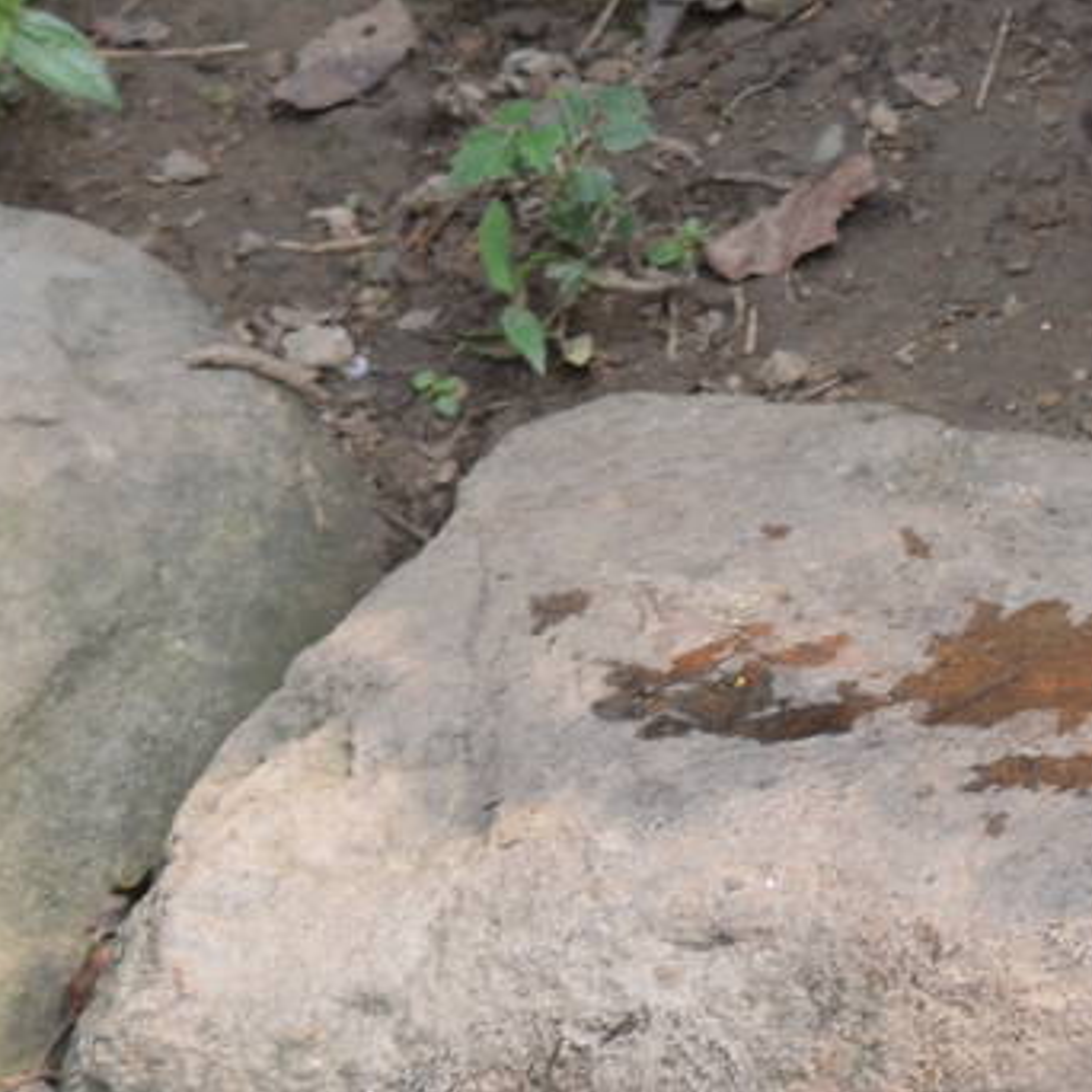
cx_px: 1552
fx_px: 16989
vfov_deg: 3.7
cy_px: 565
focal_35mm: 476
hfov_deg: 3.7
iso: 200
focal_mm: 80
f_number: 6.3
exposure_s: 1/160
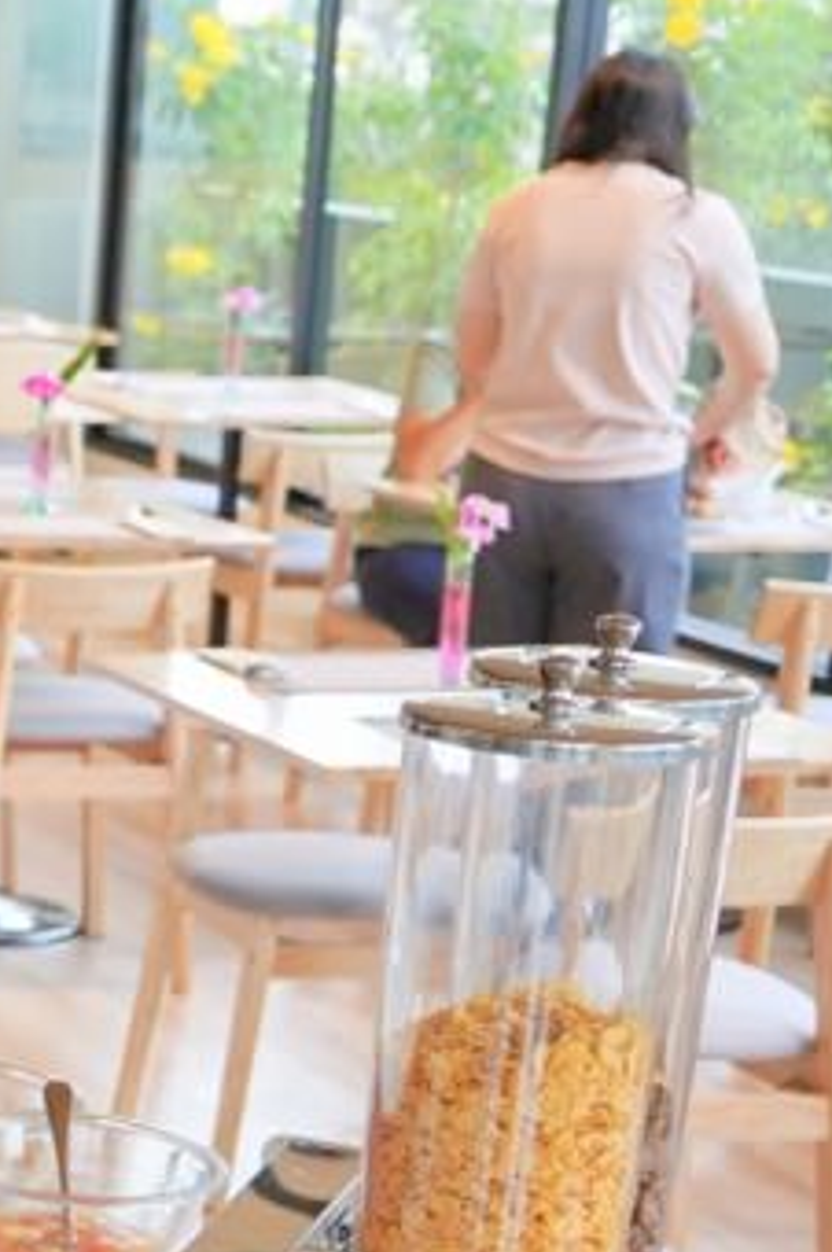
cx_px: -1366
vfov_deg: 18.7
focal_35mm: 109
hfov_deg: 10.3
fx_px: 3792
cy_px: 759
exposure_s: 1/160
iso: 400
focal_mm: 30.9
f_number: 4
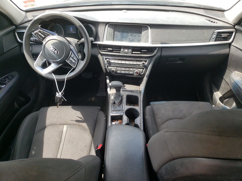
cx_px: 121
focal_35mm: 26
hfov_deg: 67.3
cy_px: 90
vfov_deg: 53.1
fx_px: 182
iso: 50
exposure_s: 1/222
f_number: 1.5
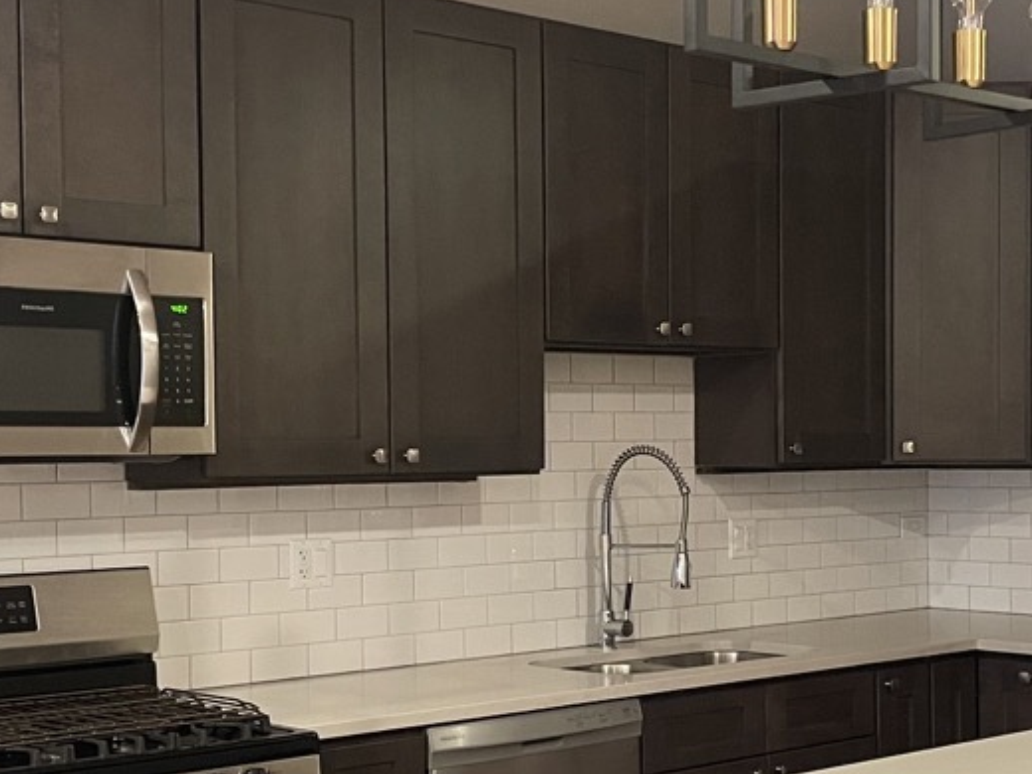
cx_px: 621
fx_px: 1908
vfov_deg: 22.9
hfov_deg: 30.2
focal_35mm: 64
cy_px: 458
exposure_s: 1/40
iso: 500
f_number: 1.6
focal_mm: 5.1
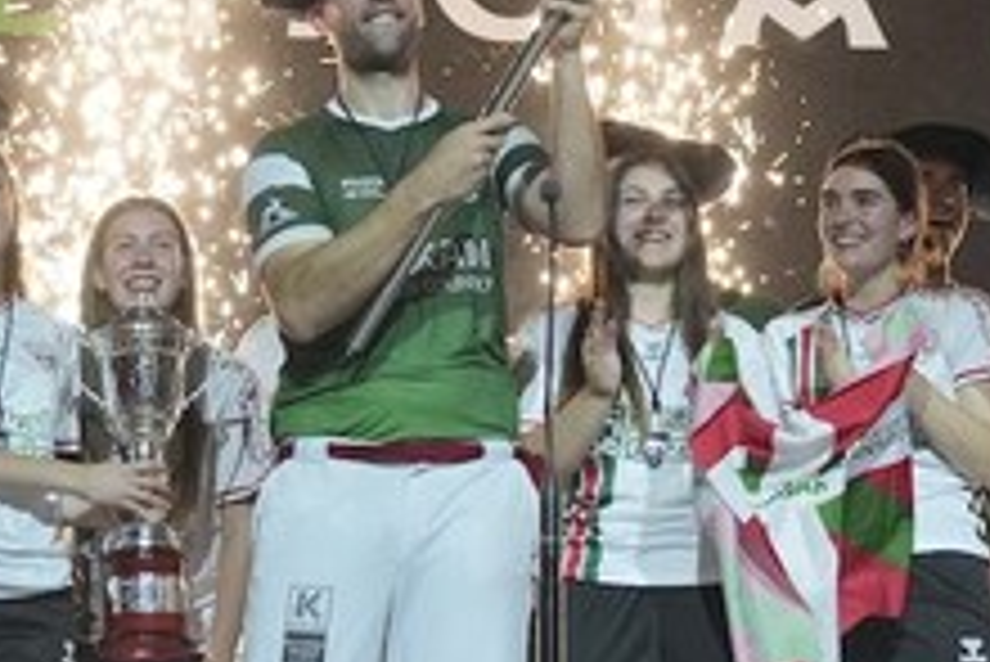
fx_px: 3082
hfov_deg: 18.2
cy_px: 189
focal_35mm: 112
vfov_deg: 12.2
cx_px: 554
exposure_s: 1/250
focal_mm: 34
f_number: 4
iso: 3200
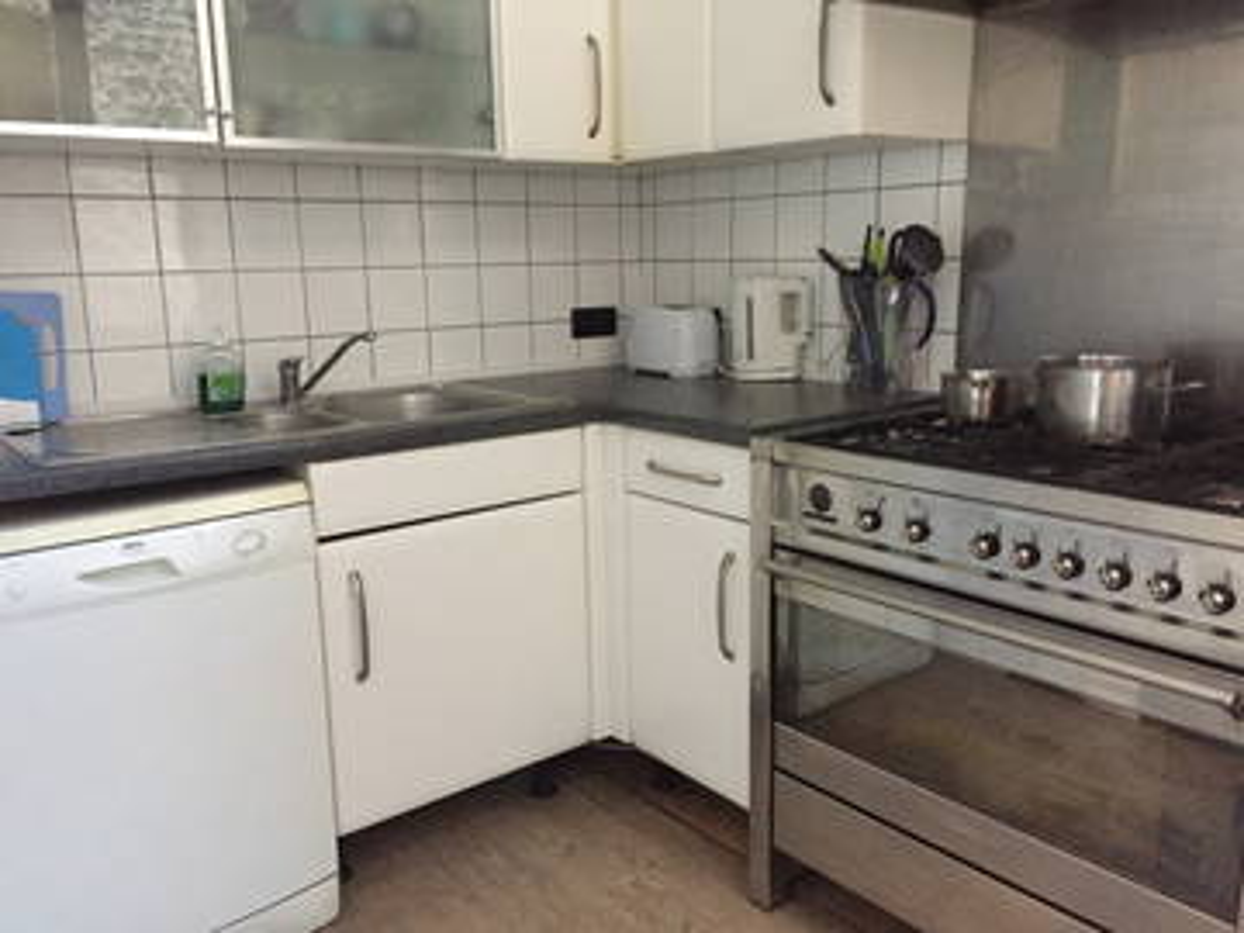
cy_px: 466
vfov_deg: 48.2
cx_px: 622
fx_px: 1042
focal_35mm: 29
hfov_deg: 61.7
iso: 400
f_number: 2.2
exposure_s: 1/17
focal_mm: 4.15
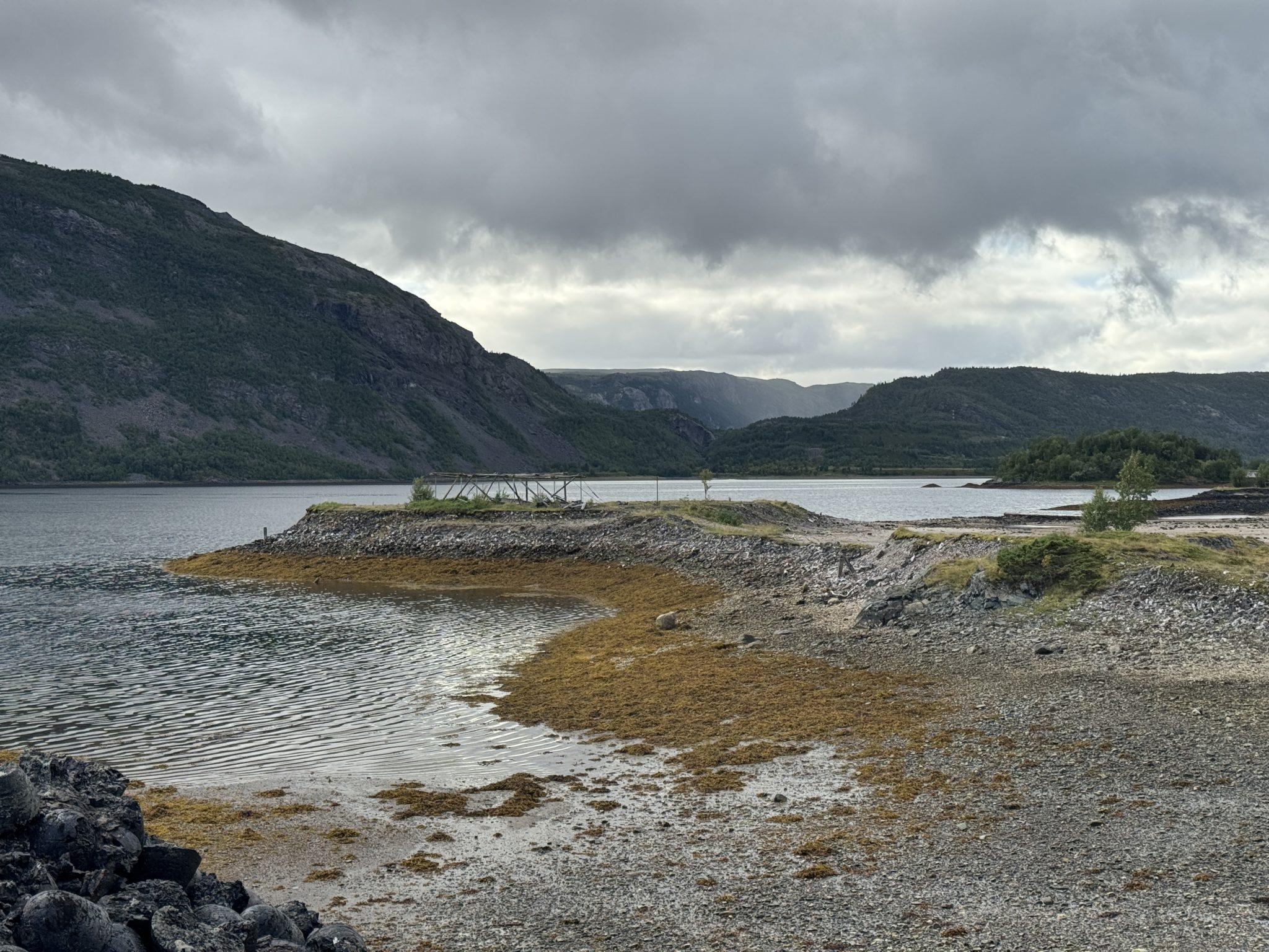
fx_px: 1760
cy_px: 476
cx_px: 634
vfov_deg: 30.3
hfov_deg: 39.7
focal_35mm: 48
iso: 64
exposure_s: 1/2611
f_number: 1.78
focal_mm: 6.76
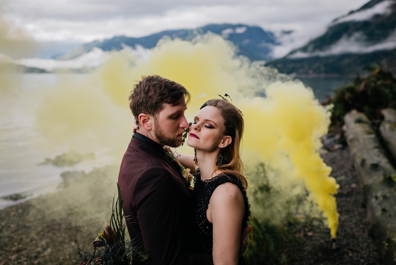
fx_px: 385
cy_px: 132
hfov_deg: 54.4
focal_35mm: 35
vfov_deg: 37.9
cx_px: 198
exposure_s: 1/640
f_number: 2.8
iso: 200
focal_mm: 35
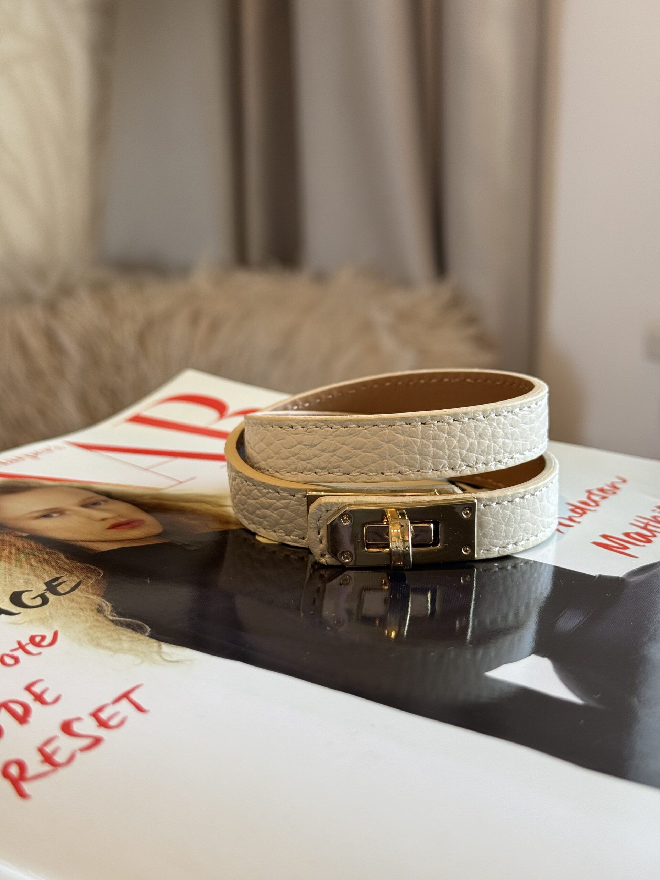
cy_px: 440
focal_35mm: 48
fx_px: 1220
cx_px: 330
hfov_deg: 30.3
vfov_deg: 39.7
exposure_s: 1/50
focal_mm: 6.76
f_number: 1.78
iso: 50
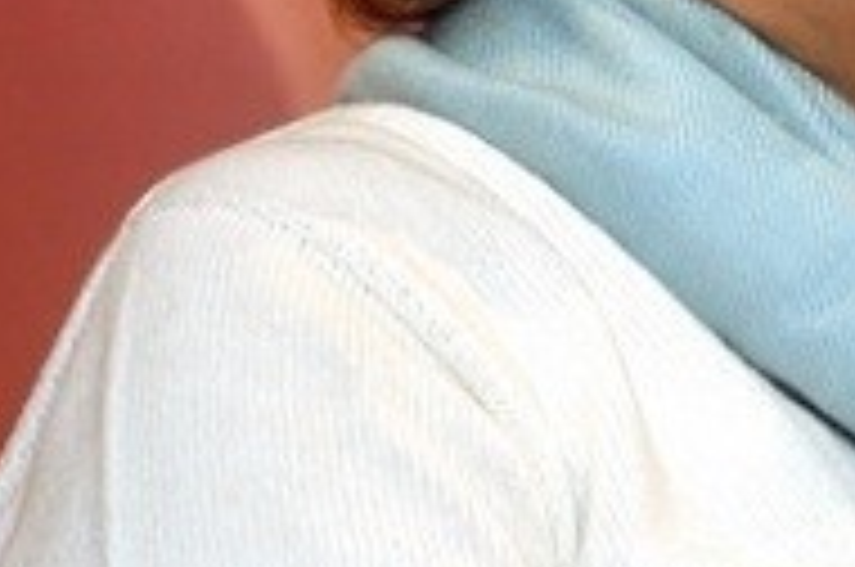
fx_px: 10659
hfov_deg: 4.6
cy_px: -160
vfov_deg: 3.0
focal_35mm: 450
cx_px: 1161
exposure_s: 1/125
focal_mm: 95
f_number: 3.2
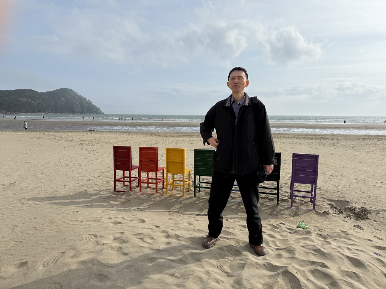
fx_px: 268
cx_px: 193
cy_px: 144
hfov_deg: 71.6
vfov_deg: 56.8
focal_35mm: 24
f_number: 1.78
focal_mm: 6.76
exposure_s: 1/9091
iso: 80
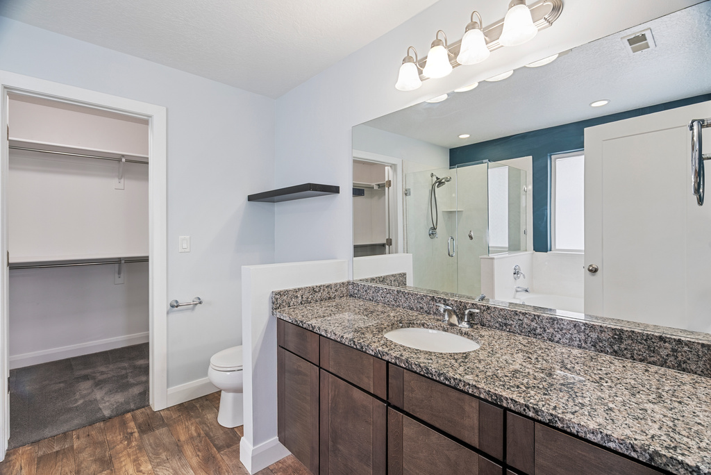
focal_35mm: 16
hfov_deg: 96.7
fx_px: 316
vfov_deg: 73.8
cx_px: 356
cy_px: 238
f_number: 8
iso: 400
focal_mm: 16
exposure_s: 1/1.25
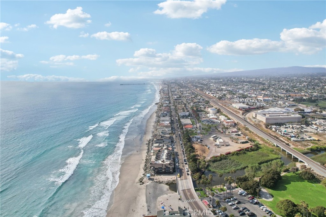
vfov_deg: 57.2
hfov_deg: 78.6
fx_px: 199
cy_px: 108
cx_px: 163
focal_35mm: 22
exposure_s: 1/3200
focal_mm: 8.38
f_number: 2.8
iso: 100
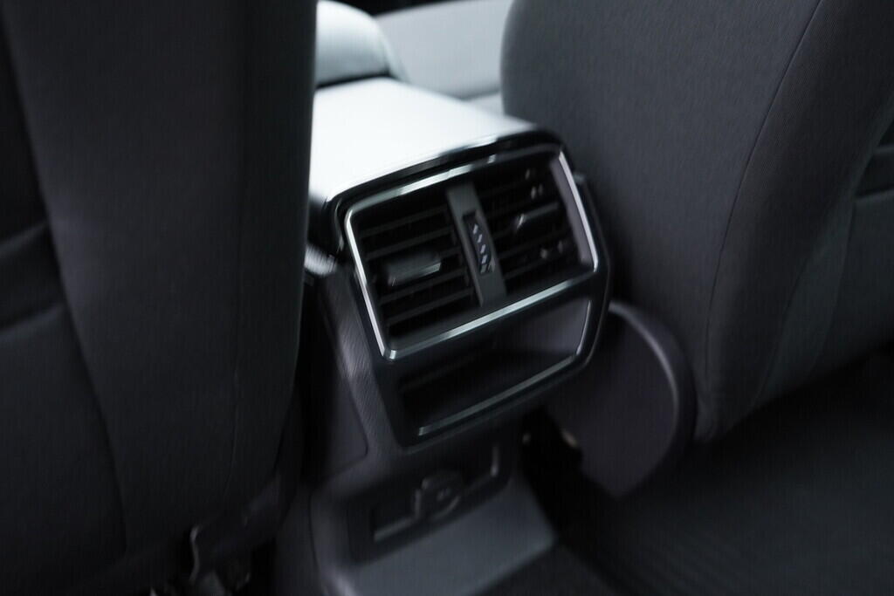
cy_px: 298
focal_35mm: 36
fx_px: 894
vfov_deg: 36.9
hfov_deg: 53.1
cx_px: 447
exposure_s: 1/40
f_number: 2.8
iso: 1000
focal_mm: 24
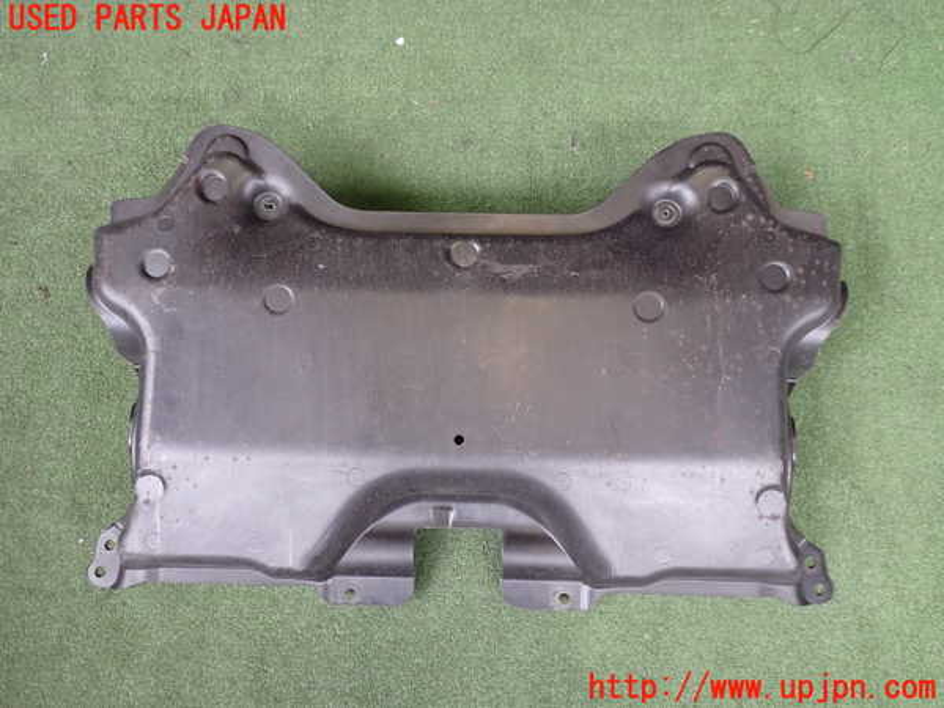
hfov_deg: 60.0
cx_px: 472
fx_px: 818
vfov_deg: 46.8
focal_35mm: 30
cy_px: 354
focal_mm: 5.4
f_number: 2.3
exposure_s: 1/50
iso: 200
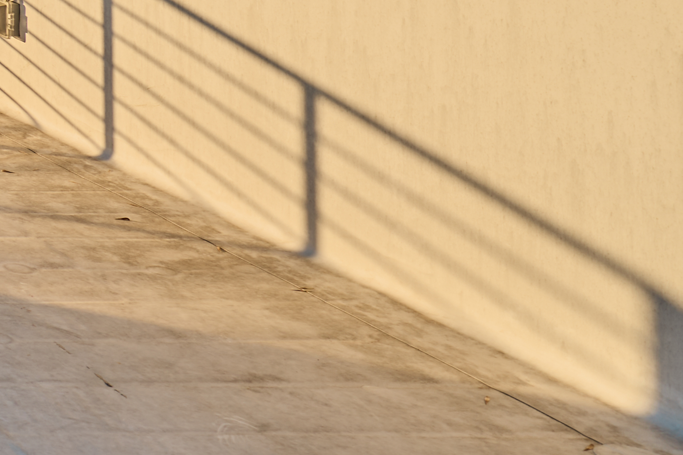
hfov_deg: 19.4
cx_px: -657
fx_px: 1214
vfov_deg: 18.6
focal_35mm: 64
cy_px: -242
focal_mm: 16
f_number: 8
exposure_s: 1/100
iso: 100
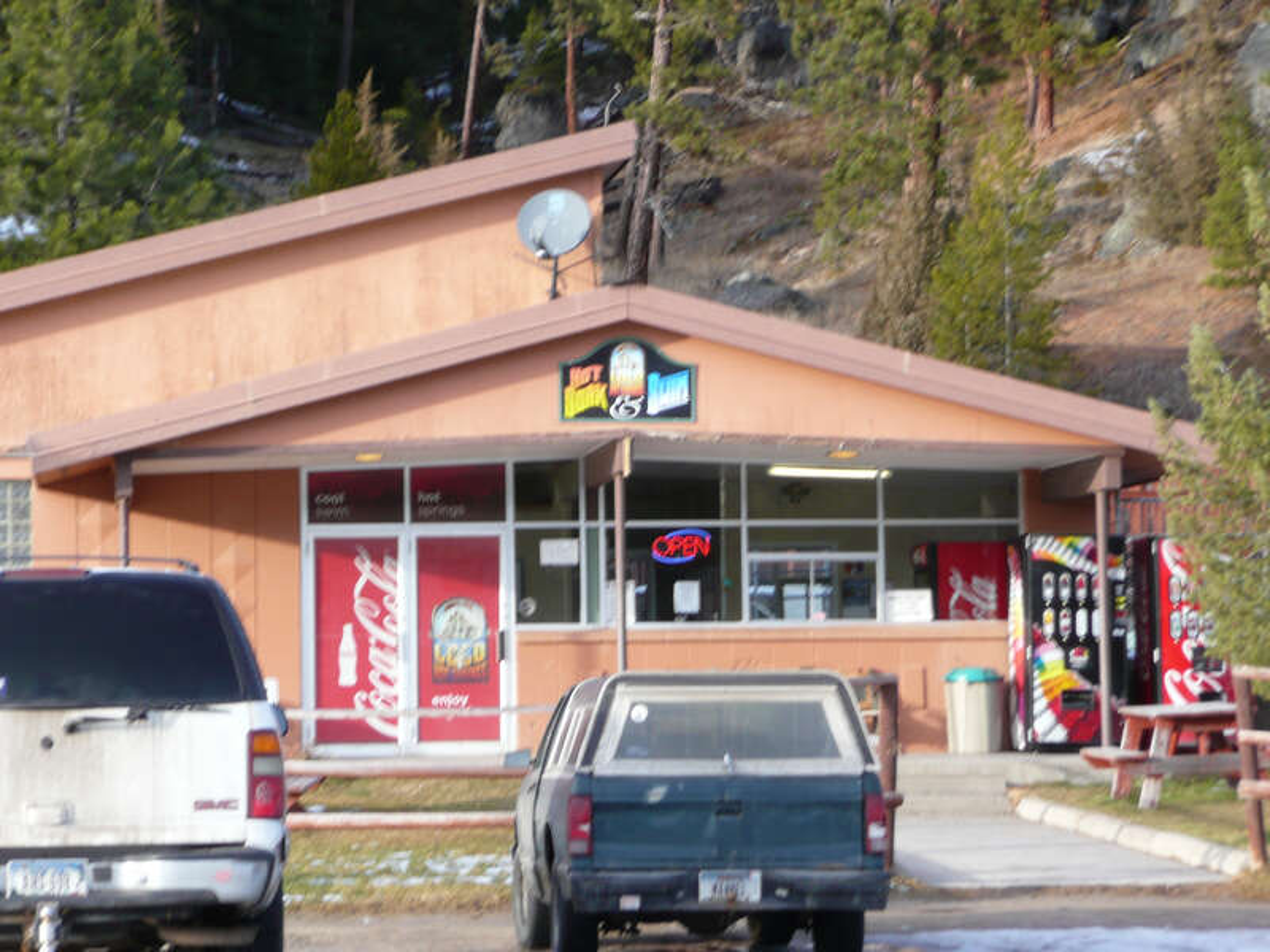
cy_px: 476
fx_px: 4109
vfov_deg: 13.2
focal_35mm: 112
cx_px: 635
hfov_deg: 17.6
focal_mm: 18.4
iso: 100
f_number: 4.7
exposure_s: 1/60
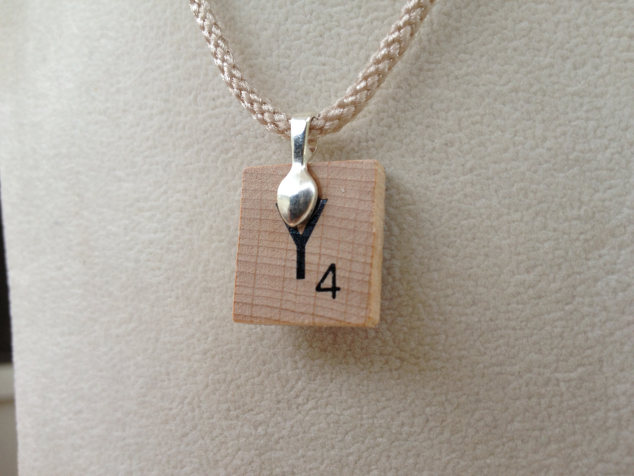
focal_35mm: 35
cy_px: 238
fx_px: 641
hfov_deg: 52.6
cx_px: 317
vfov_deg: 40.7
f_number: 2.4
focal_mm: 4.28
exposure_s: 1/339
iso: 50
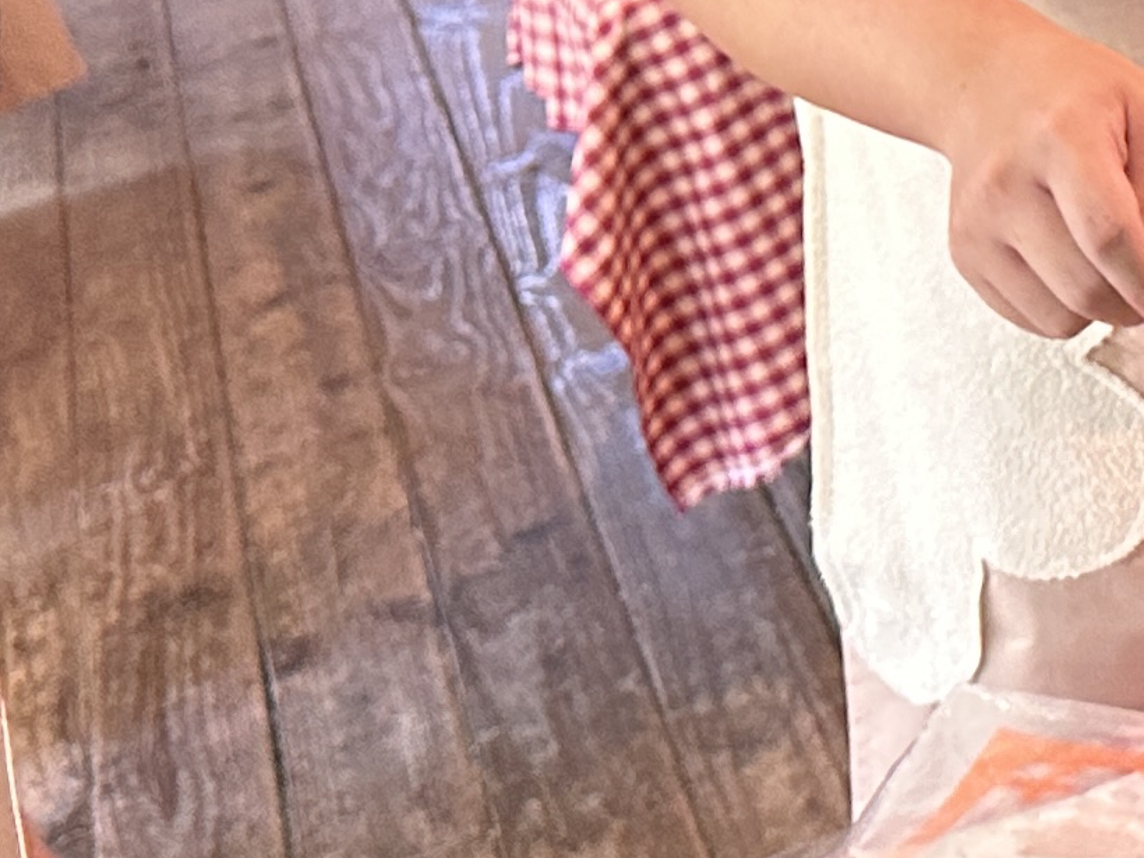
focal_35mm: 118
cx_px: 1503
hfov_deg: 15.8
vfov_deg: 12.0
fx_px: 3900
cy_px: -398
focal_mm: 6.86
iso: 320
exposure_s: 1/60
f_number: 1.78
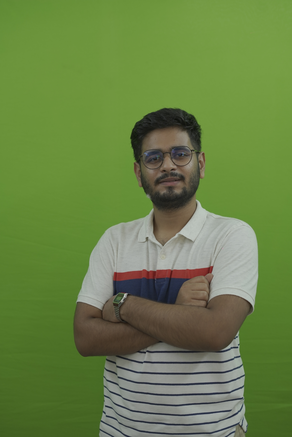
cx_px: 146
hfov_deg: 27.0
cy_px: 218
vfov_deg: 39.6
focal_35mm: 50
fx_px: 608
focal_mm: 50
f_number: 2.8
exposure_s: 1/100
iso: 500
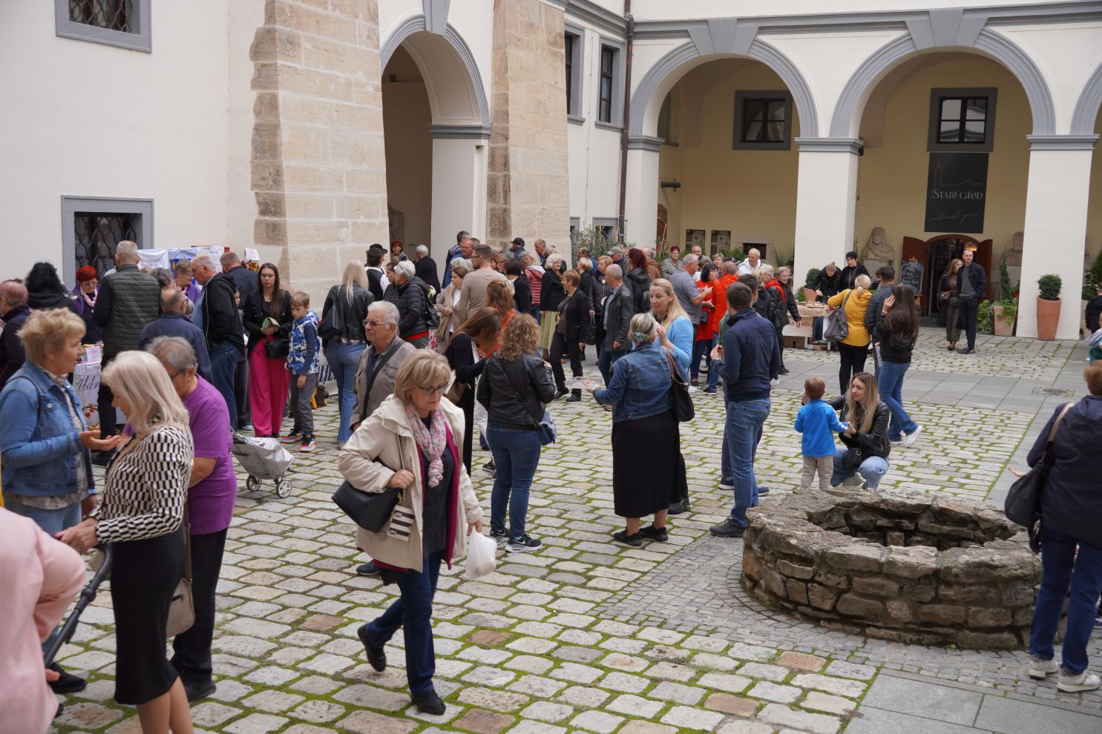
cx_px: 551
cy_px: 367
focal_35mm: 41
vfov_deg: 32.8
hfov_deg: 47.6
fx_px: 1249
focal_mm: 27.2
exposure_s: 1/160
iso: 100
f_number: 4
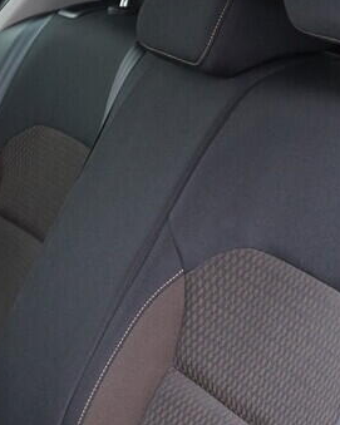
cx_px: -97
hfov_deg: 14.5
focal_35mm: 102
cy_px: 254
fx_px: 1284
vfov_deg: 18.8
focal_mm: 24
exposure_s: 1/40
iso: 500
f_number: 2.8
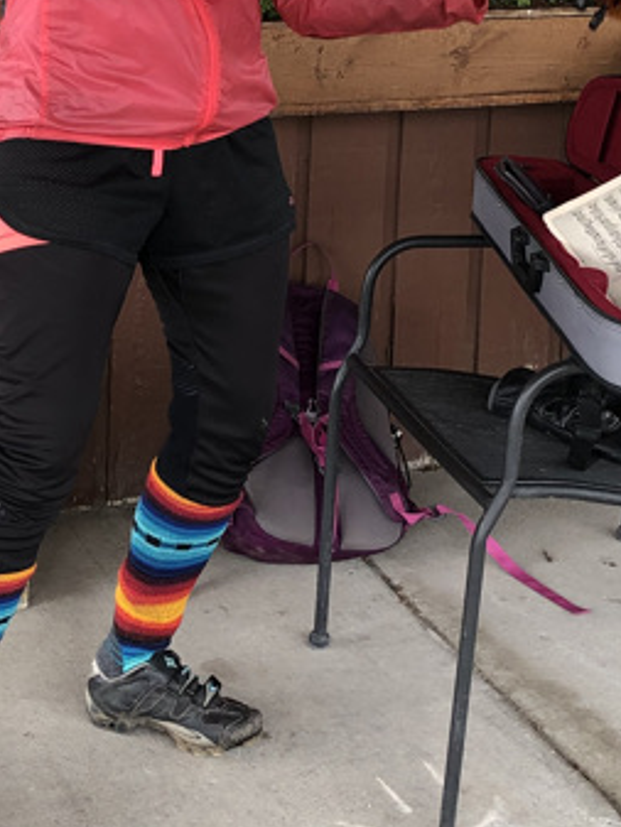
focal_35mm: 85
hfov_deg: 17.4
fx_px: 2032
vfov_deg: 22.5
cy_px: 83
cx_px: 292
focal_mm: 3.99
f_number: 1.8
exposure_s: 1/120
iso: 20
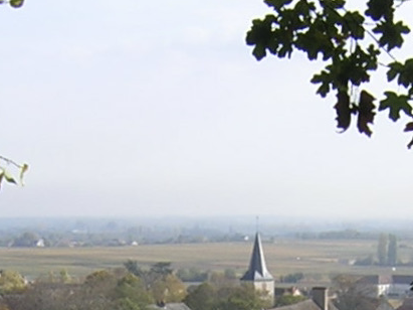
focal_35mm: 134
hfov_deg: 14.7
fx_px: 1598
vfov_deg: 10.8
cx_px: 240
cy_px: 421
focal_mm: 4.7
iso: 100
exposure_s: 1/230
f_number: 5.2
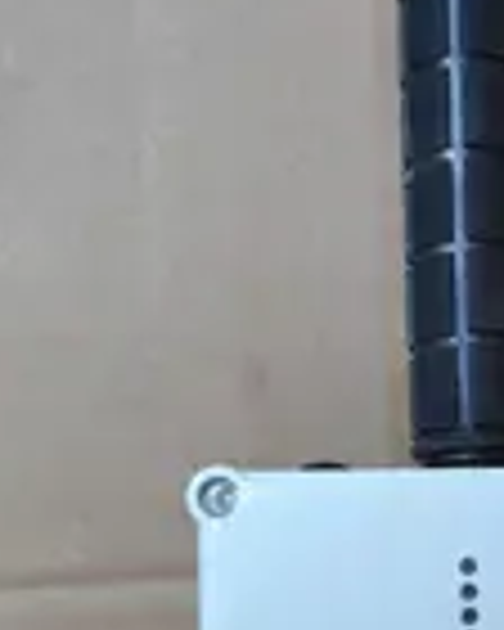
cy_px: 639
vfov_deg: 27.7
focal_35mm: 64
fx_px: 1193
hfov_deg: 22.8
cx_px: 513
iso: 800
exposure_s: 1/50
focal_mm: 6.14
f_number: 1.65
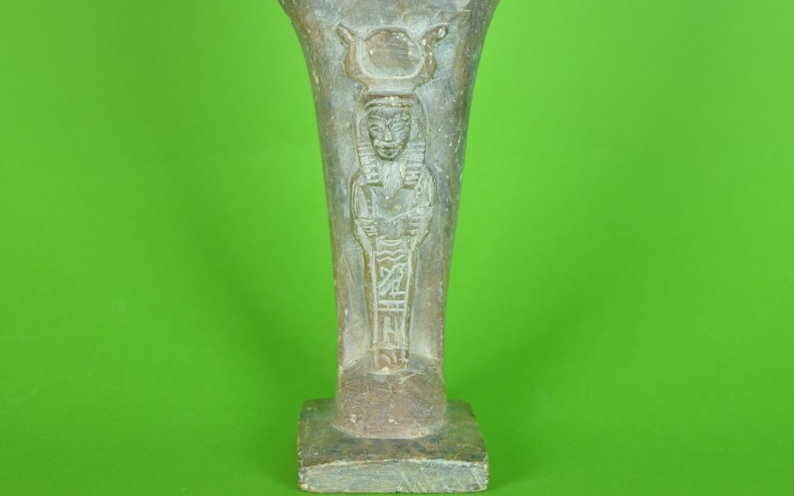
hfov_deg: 36.9
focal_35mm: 55
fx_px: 1190
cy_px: 240
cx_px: 387
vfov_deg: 23.6
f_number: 6.3
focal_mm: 32
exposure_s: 1/160
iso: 100
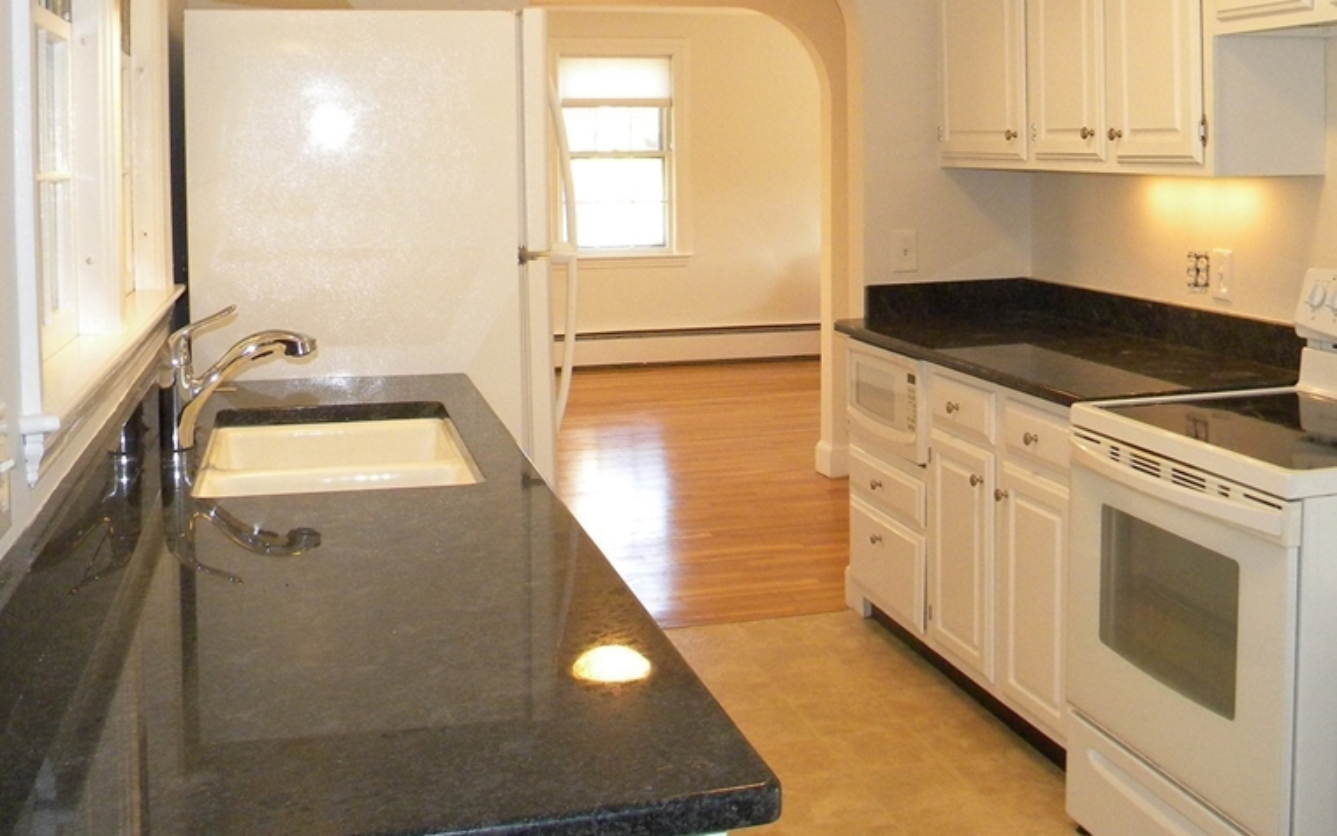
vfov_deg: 31.6
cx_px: 815
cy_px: 246
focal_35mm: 40
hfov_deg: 48.9
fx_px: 1458
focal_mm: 5
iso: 344
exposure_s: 1/57.1
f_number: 3.5
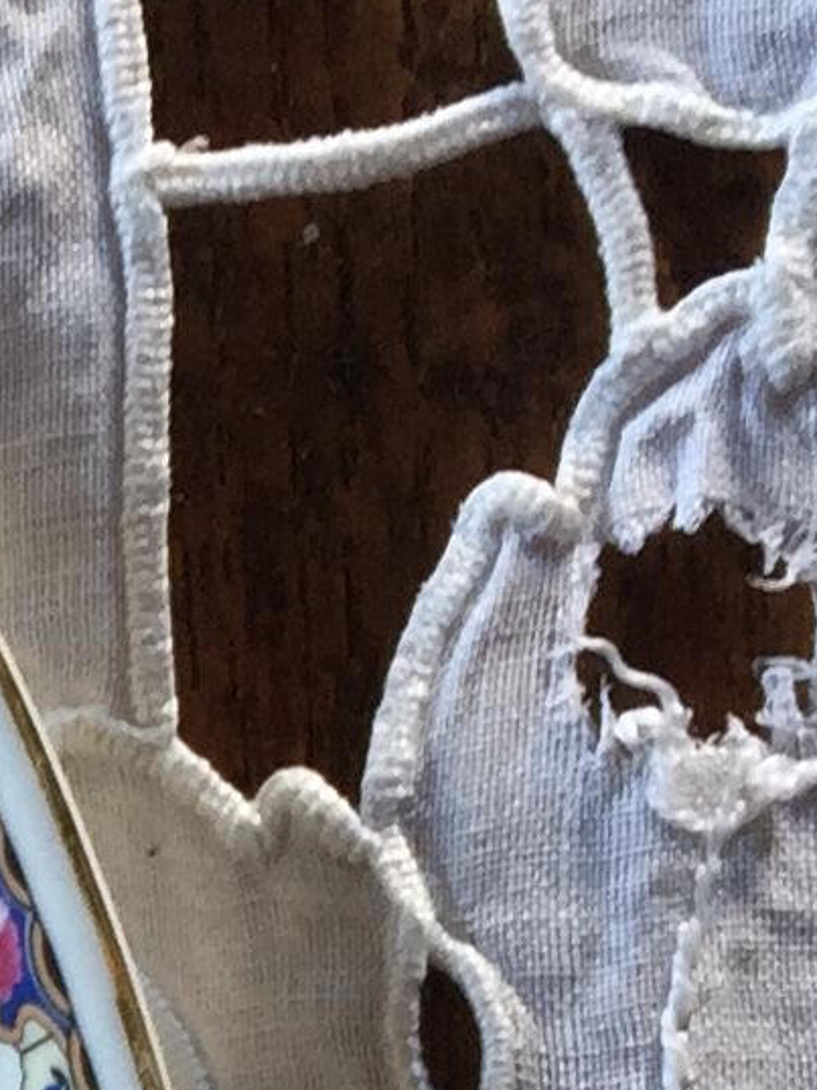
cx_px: -1156
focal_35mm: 176
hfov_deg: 7.8
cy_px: 1730
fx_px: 5543
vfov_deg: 10.8
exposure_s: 1/50
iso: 32
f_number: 2.2
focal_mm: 4.15
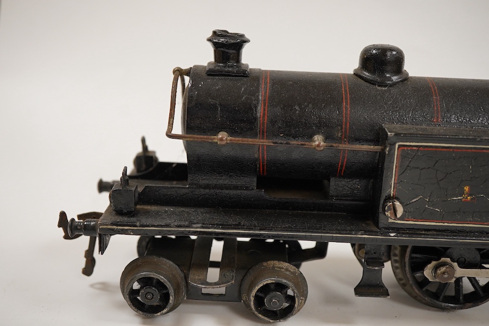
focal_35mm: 45
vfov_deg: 29.9
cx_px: 244
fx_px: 611
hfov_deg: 43.6
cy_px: 163
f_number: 7.1
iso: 1250
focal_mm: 30
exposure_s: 1/125
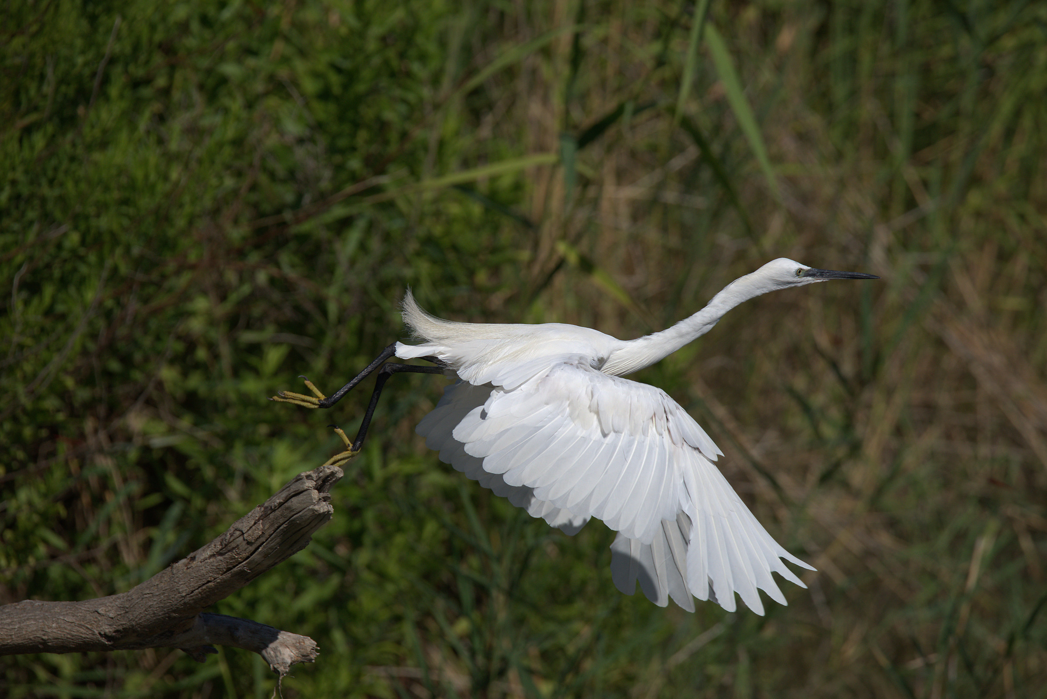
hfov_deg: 3.7
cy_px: 350
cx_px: 524
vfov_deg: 2.5
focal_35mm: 550
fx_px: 16001
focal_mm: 550
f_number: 9
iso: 500
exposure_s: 1/2500
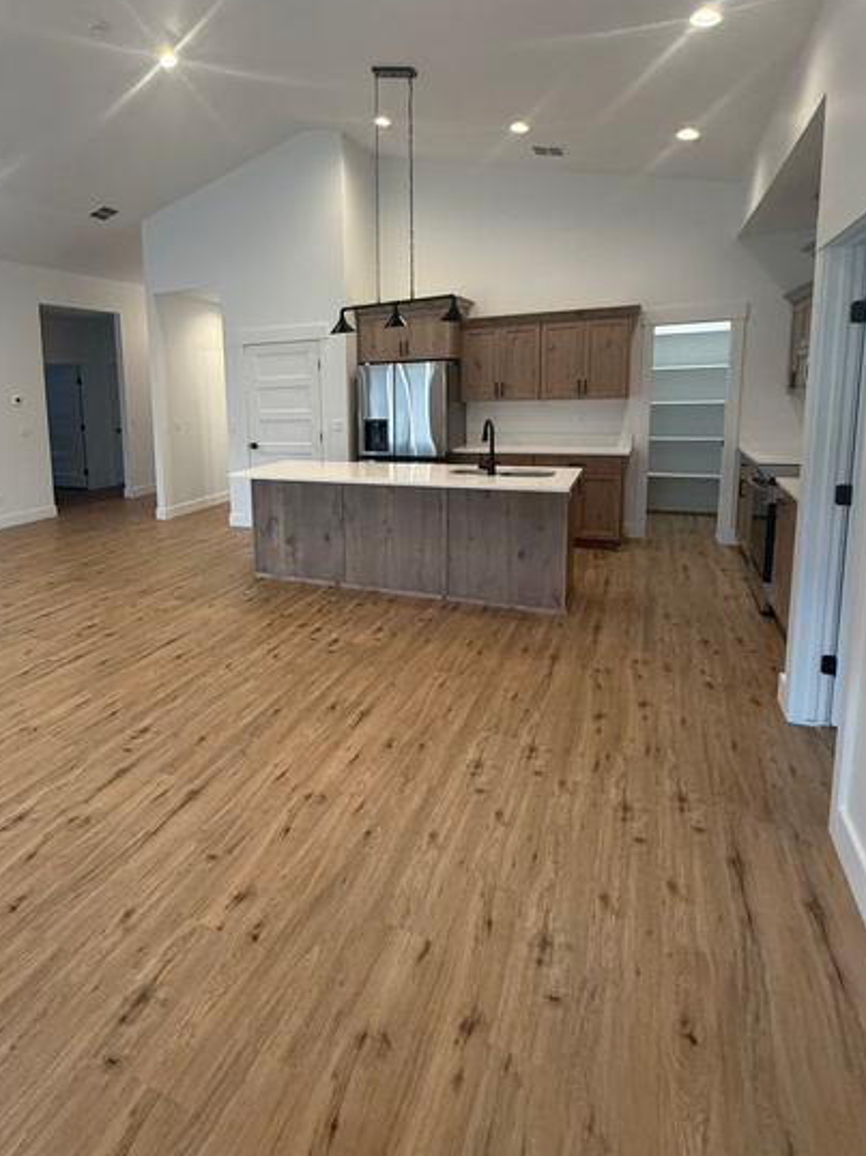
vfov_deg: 81.2
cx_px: 277
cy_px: 486
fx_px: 668
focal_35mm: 20
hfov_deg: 64.0
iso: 320
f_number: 2.2
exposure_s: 1/120
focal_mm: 2.22
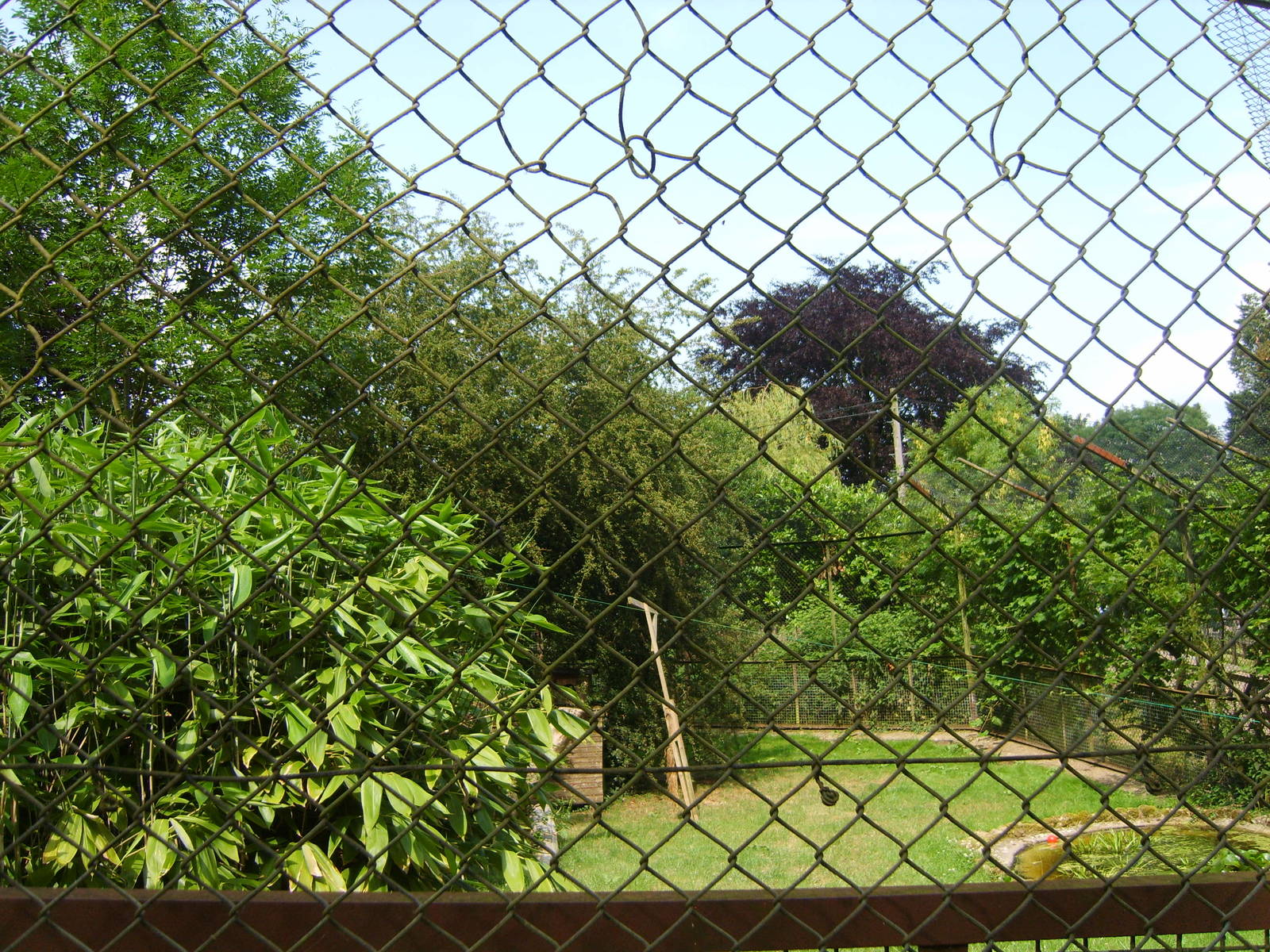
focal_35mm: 35
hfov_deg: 52.6
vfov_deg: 40.7
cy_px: 476
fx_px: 1284
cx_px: 635
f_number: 2.8
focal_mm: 7.4
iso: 50
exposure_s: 1/500
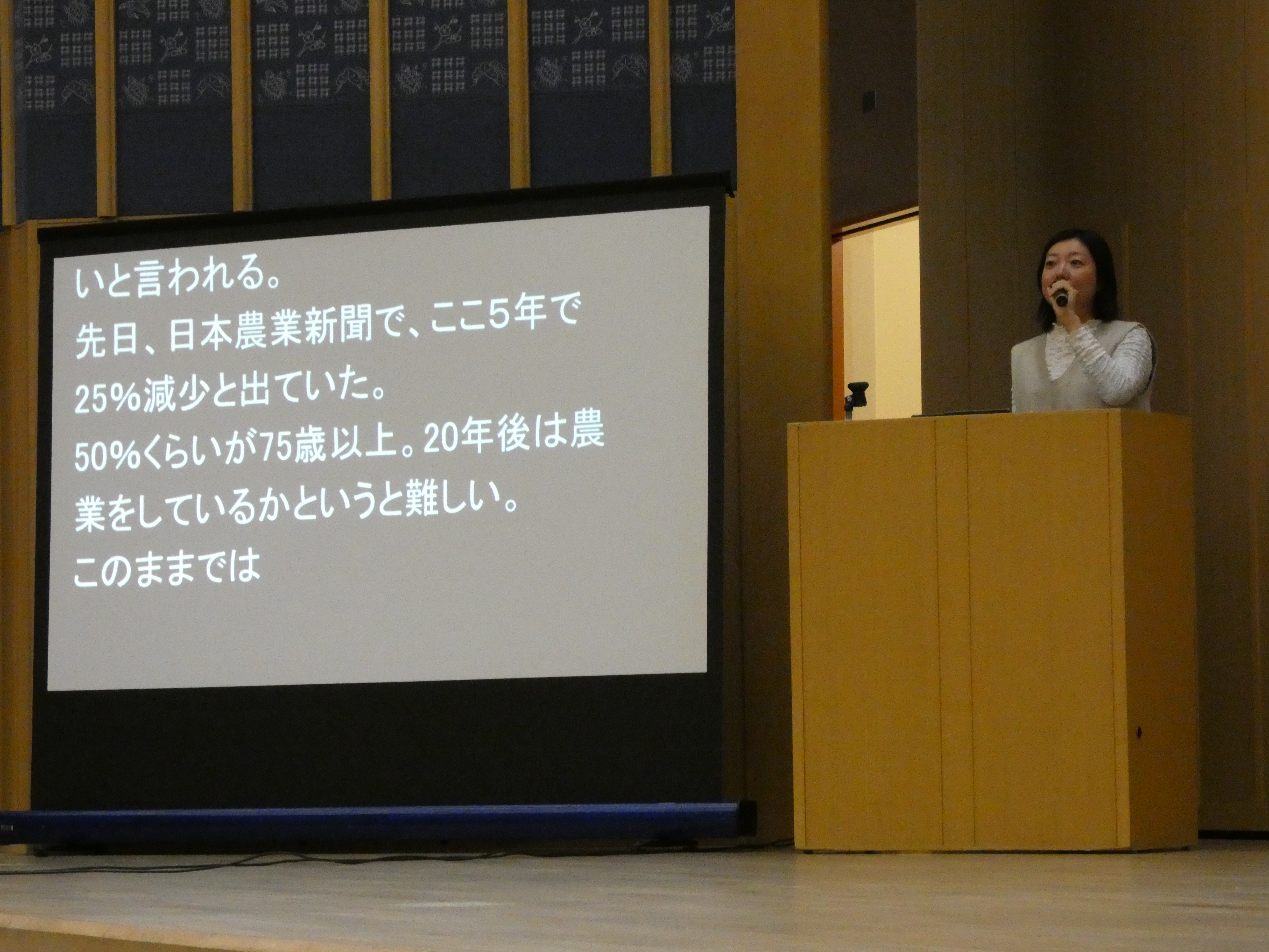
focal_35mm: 135
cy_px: 476
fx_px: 4949
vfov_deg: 11.0
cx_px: 634
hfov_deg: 14.6
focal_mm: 24.2
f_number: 5.3
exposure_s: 1/50
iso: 1600
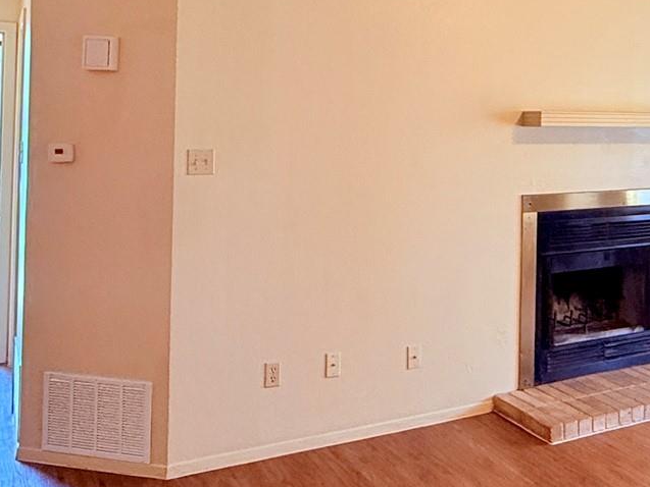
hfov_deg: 40.6
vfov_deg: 31.3
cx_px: 505
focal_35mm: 45
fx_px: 845
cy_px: 88
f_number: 2.2
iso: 320
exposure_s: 1/120
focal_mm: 2.22
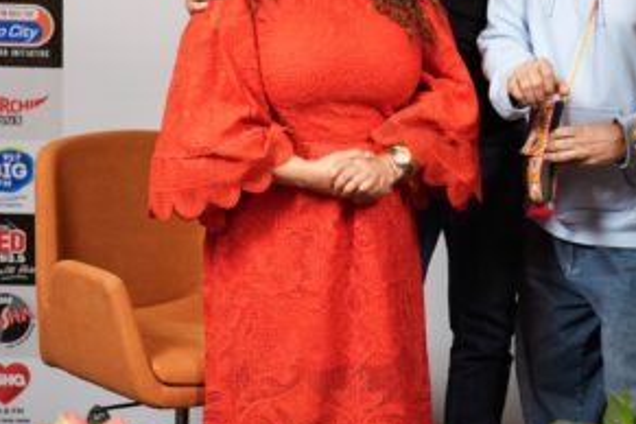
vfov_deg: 13.2
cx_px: 496
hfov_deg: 19.6
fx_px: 1820
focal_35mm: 103
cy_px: 52
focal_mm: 50
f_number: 2
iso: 400
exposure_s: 1/60
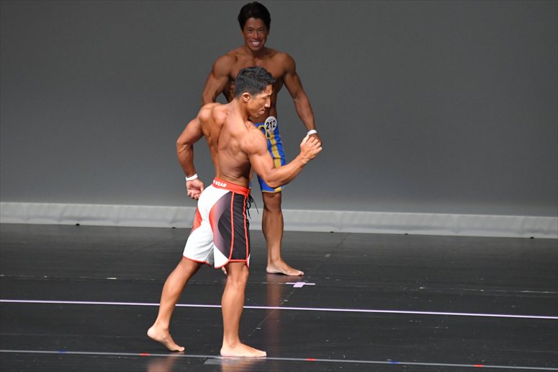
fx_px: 5810
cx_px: 279
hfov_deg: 5.5
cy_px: 186
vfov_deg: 3.7
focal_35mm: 375
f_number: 5.6
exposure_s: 1/400
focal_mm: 250
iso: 5000
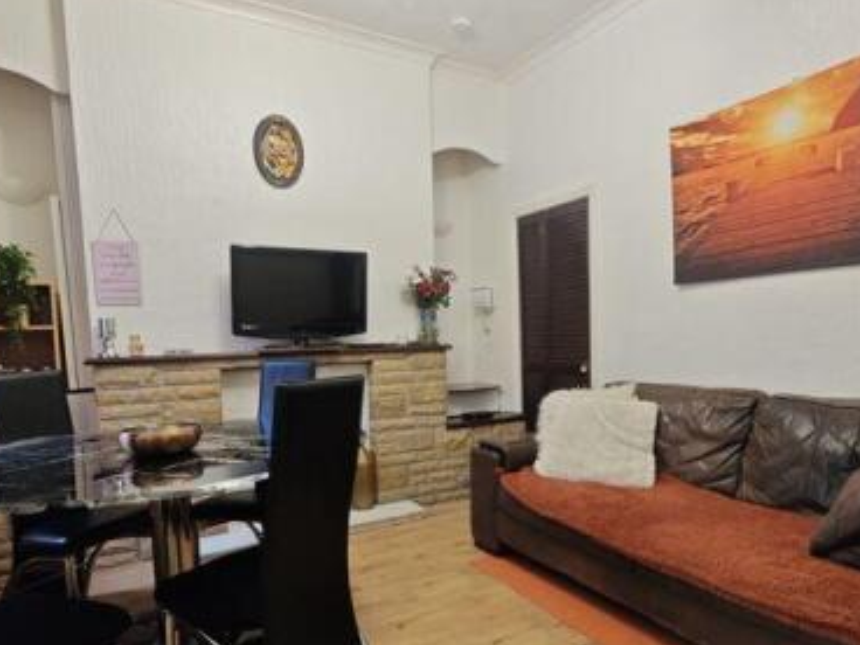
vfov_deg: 68.2
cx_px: 464
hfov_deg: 84.5
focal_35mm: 19
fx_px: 472
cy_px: 375
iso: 100
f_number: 1.8
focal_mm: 2.03
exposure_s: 1/29.4
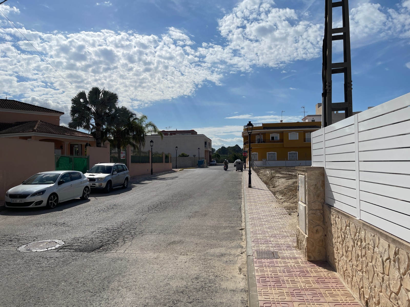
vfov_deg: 54.9
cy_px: 154
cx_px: 205
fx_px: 296
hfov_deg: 69.4
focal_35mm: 25
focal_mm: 5.1
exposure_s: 1/13514
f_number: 1.6
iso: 32
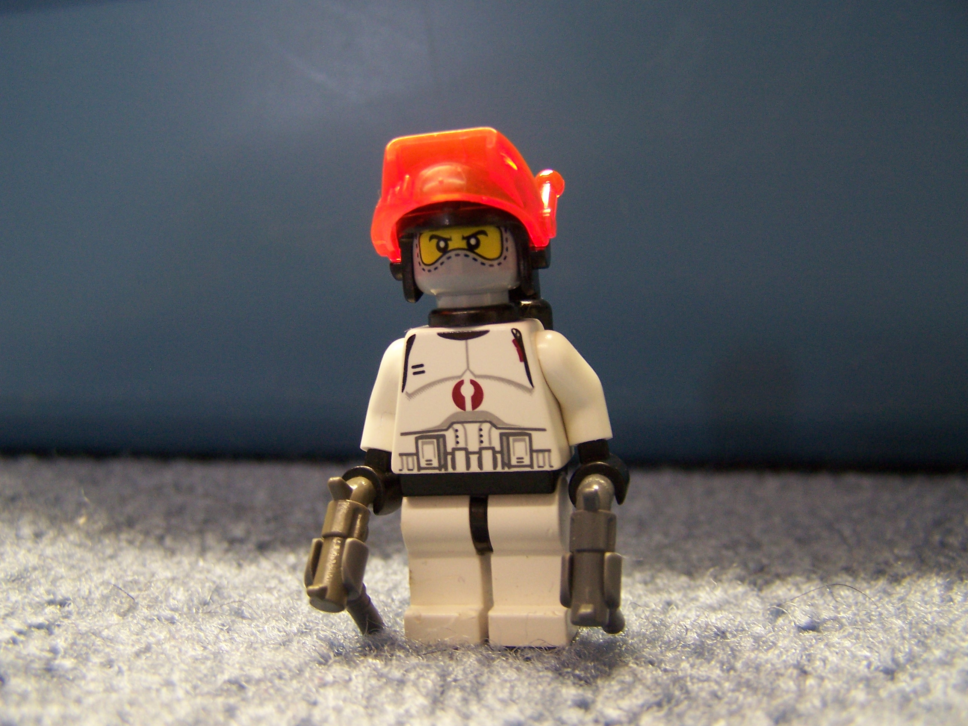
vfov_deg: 37.7
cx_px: 484
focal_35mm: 38
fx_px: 1063
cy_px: 363
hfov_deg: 49.0
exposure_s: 1/8
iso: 140
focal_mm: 6.3
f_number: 2.8
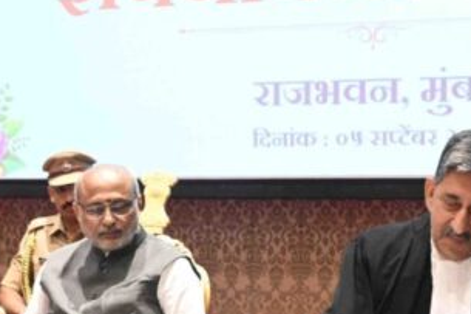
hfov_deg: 17.6
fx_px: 1517
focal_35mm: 116
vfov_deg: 11.8
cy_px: 213
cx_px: 198
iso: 4000
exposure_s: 1/60
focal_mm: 46
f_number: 6.3
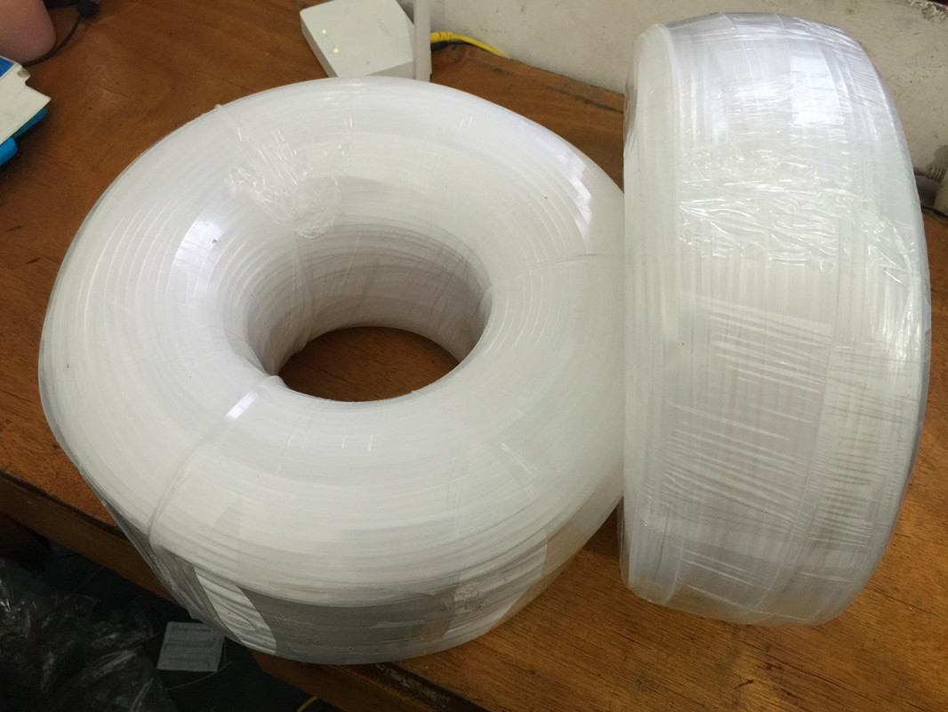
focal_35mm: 29
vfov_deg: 48.2
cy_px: 356
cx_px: 474
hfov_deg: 61.6
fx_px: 794
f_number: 2.2
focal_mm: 4.15
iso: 100
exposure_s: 1/15
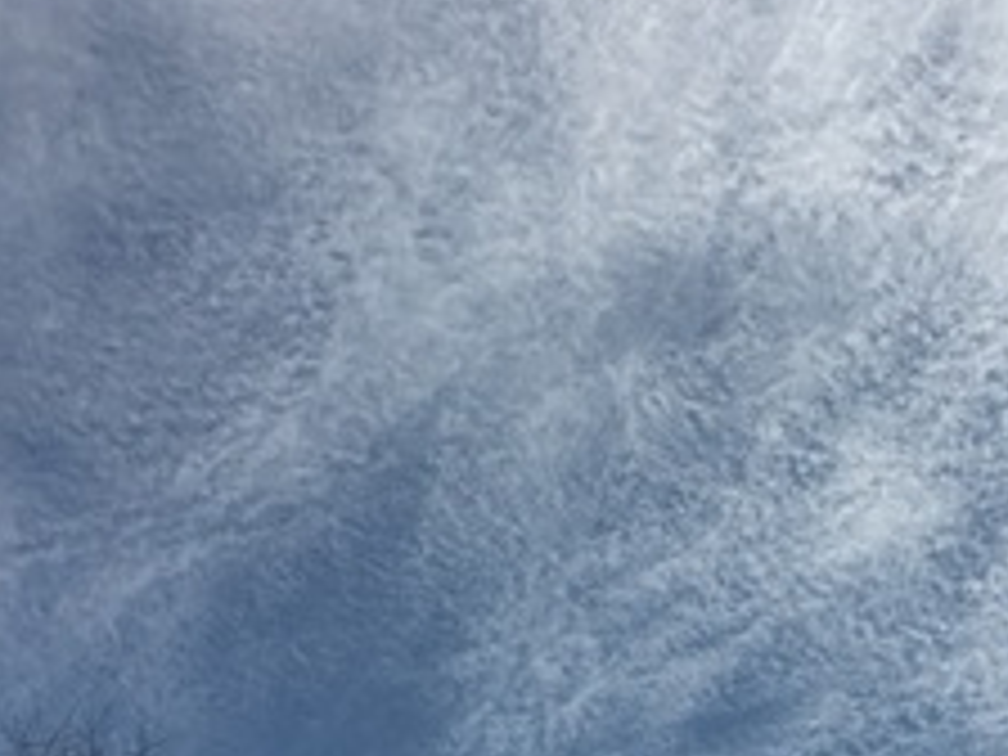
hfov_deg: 23.5
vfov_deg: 16.9
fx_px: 2417
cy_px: 936
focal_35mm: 83
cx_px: 634
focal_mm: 4.15
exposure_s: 1/3846
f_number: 2.2
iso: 25
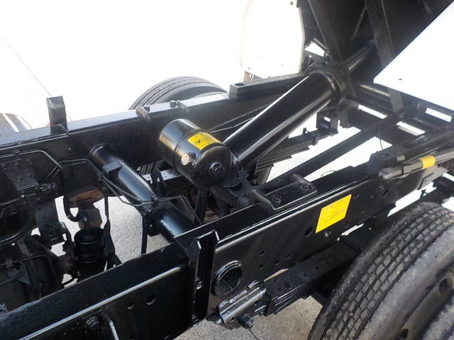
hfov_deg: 60.0
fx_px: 393
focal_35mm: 30
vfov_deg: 46.8
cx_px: 227
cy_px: 170
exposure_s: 1/40
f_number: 3.3
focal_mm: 4.1
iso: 125
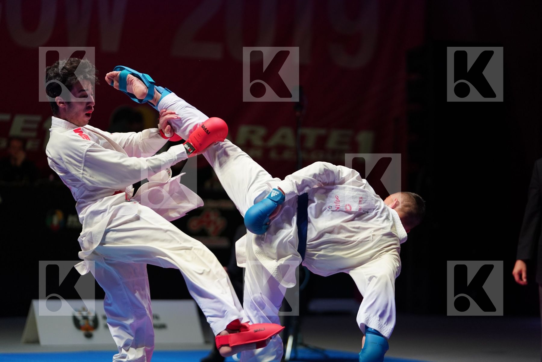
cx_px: 271
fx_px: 2168
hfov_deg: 14.3
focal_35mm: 144
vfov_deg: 9.5
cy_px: 181
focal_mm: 144
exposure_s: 1/1000
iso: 2000
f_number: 2.8
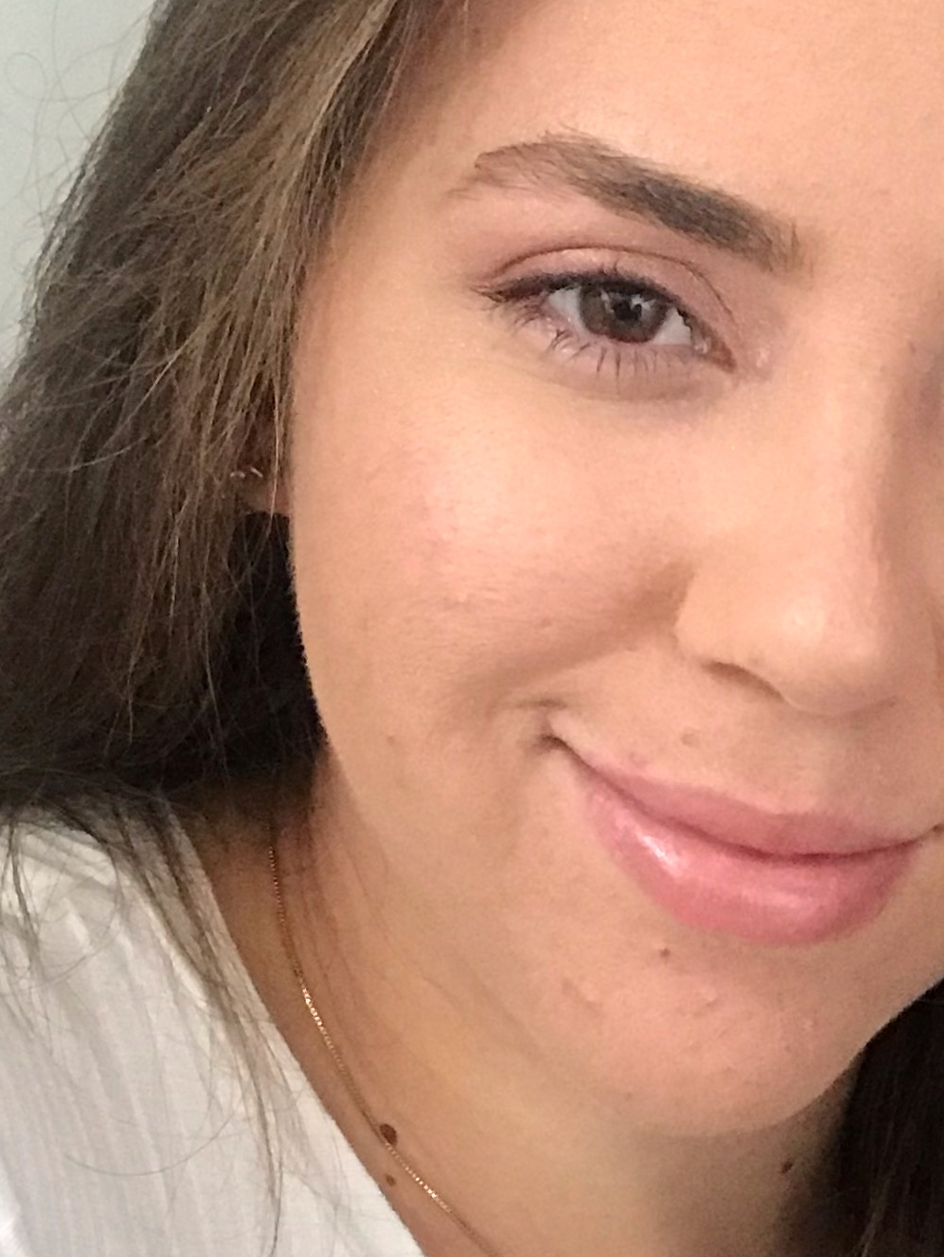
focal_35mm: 74
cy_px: 845
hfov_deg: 19.6
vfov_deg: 26.2
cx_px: 814
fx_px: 2688
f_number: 2.2
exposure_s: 1/30
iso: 200
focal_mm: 2.87
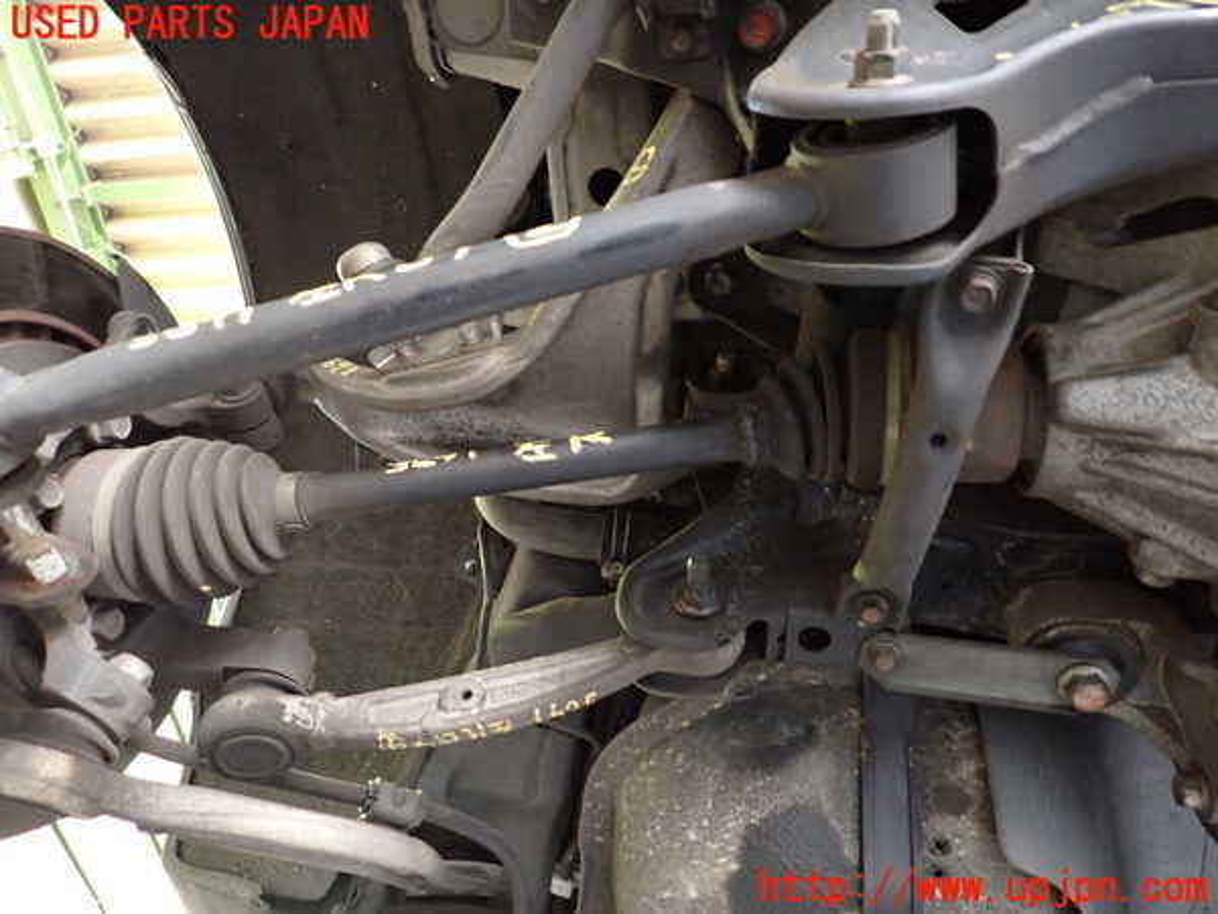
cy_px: 457
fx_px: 880
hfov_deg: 69.4
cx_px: 609
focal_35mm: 25
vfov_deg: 54.9
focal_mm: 4.5
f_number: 2
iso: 800
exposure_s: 1/15
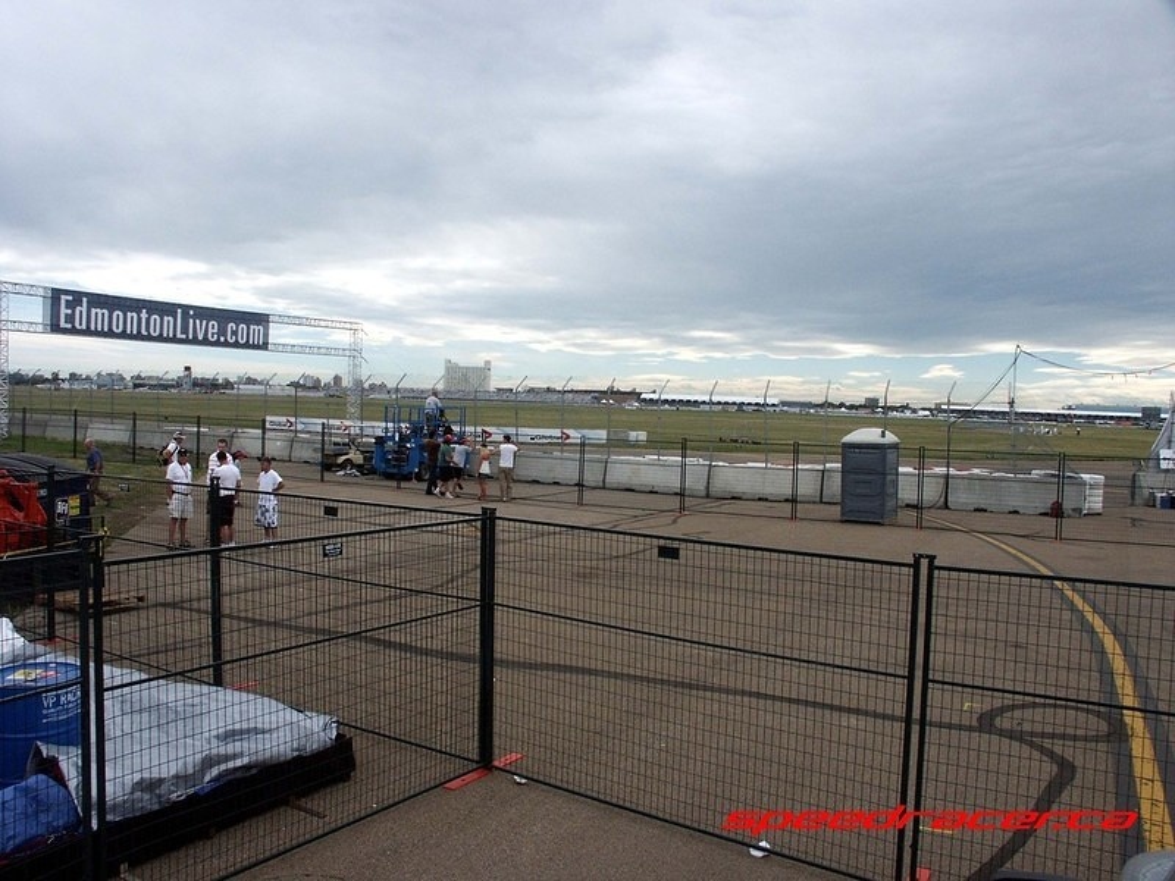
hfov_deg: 61.7
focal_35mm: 29
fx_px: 984
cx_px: 588
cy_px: 440
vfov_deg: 48.2
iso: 100
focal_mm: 7.65
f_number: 6.7
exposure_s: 1/350
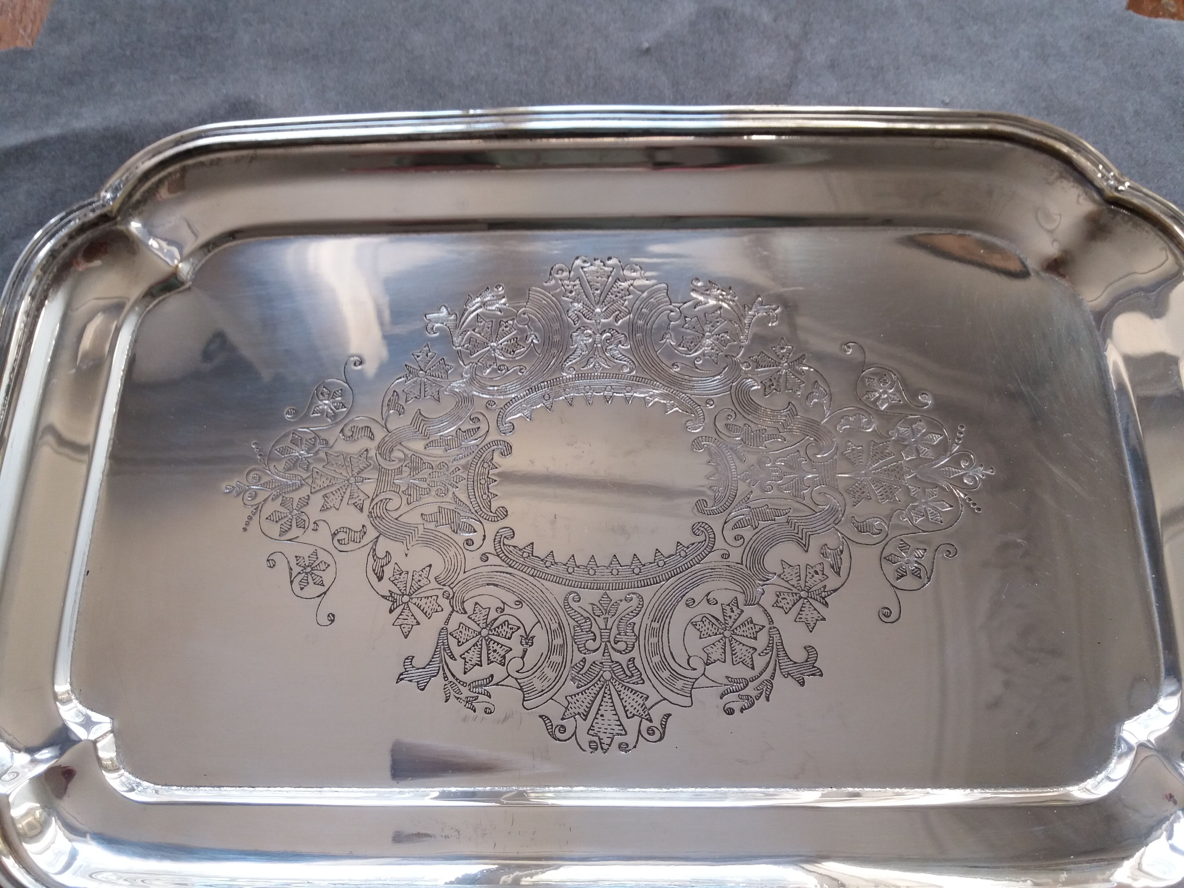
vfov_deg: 49.7
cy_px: 444
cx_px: 592
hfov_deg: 63.4
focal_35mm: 28
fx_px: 958
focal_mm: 3.7
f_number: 1.9
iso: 80
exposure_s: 1/50
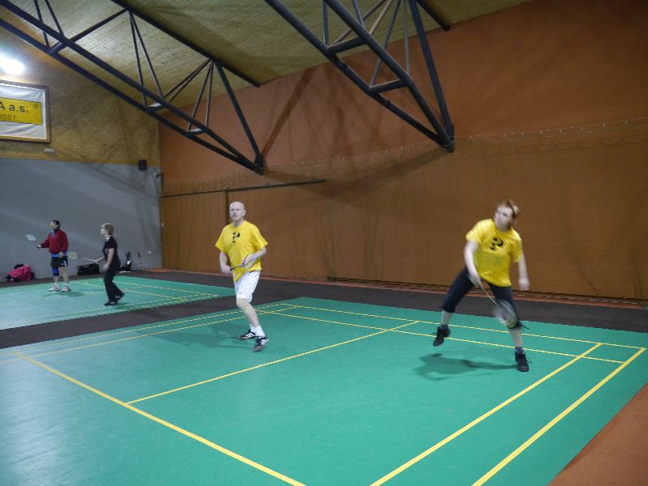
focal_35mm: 28
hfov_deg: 63.4
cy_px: 243
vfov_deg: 49.8
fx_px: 524
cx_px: 324
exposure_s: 1/40
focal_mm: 14
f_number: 3.5
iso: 800
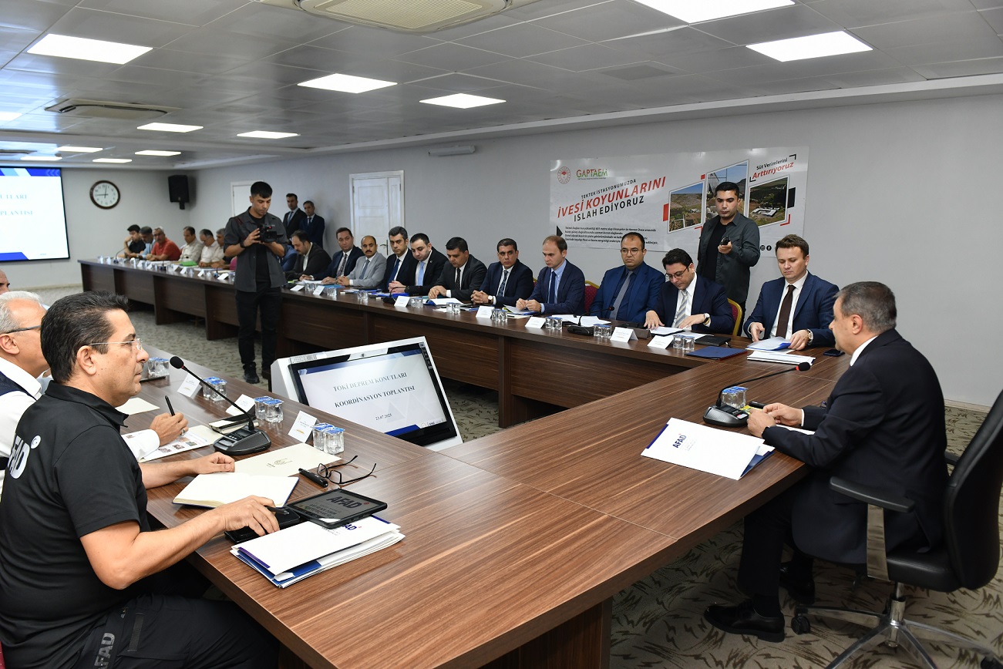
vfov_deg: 53.2
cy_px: 334
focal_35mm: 24
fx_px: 669
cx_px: 502
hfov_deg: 73.7
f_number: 5
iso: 1400
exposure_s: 1/125
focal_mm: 24
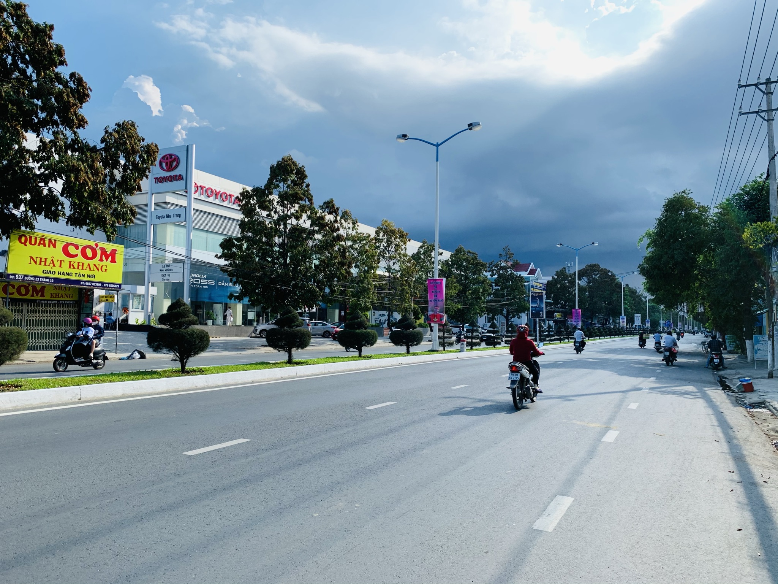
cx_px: 389
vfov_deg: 53.1
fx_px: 584
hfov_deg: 67.3
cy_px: 292
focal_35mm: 26
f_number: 1.8
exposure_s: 1/981
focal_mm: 4.25
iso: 25
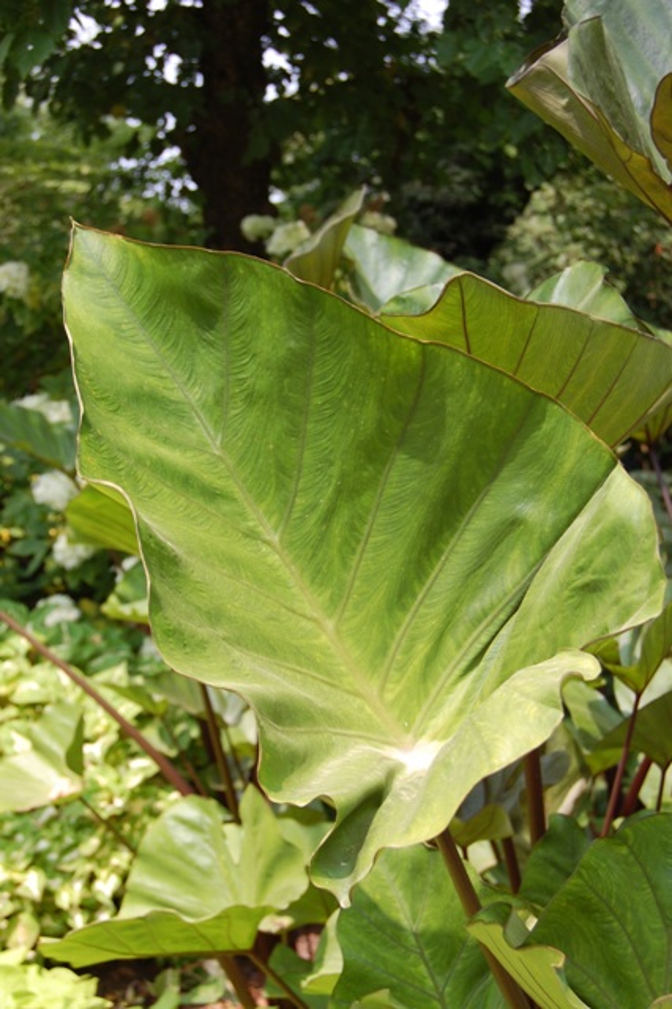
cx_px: 336
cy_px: 504
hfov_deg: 26.5
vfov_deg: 38.9
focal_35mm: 51
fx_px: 1429
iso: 200
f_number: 7.1
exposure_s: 1/200
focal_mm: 34
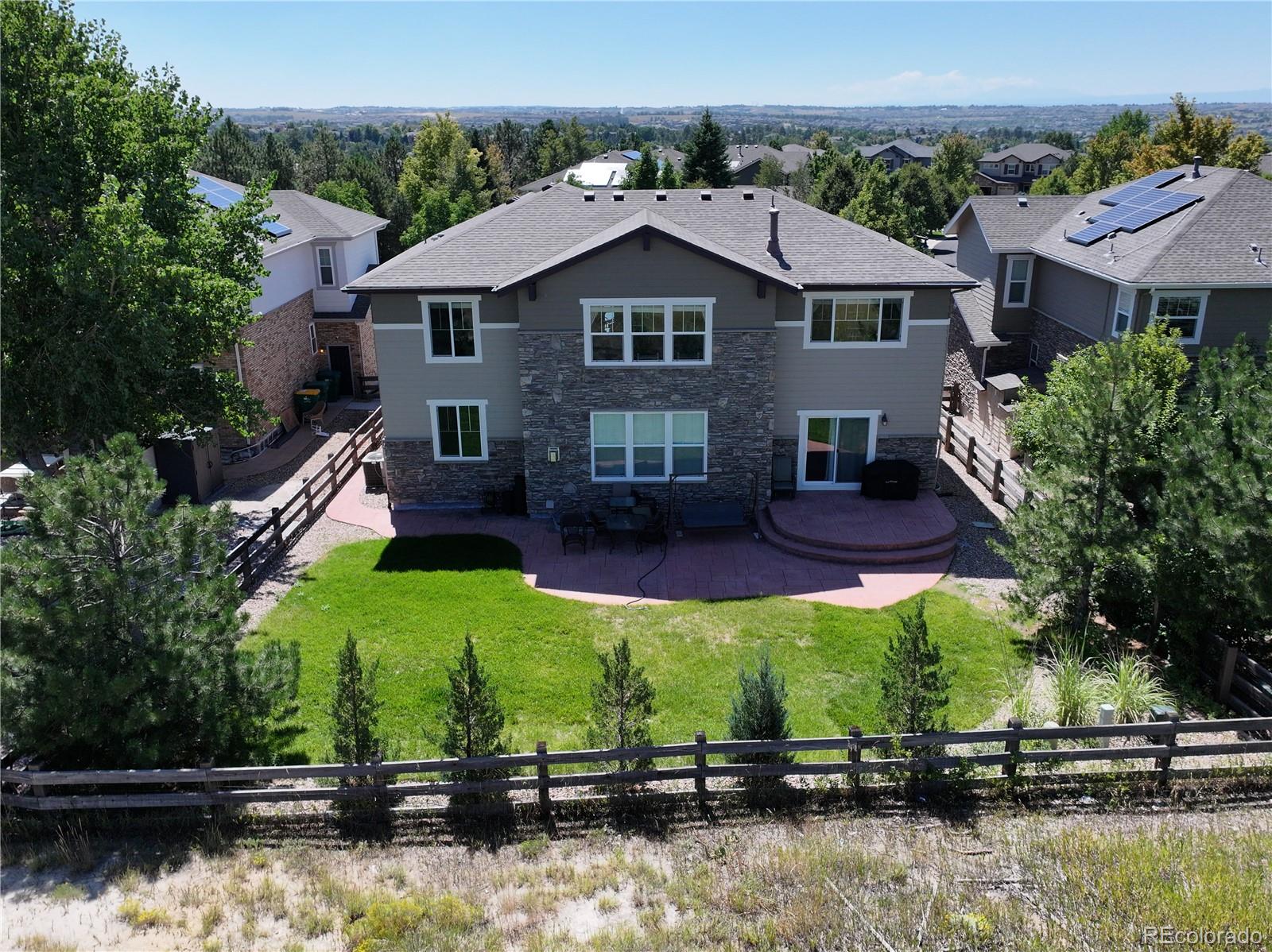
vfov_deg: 56.8
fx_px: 881
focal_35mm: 24
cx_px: 636
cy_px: 476
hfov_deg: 71.6
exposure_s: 1/2500
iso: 220
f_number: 2.8
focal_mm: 12.29
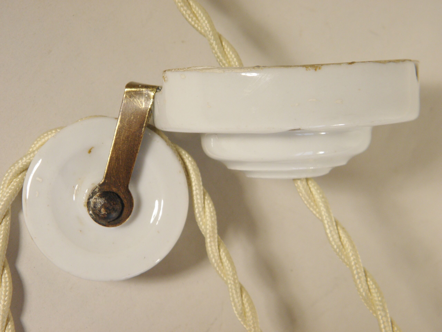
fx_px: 1021
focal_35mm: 80
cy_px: 166
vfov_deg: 18.4
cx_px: 221
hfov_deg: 24.4
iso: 100
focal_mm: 14.3
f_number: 4.4
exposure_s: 1/50
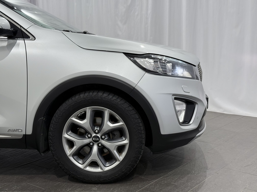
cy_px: 96
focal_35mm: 48
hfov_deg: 39.7
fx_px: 356
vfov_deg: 30.3
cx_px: 128
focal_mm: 6.76
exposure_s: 1/100
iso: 50
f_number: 1.78
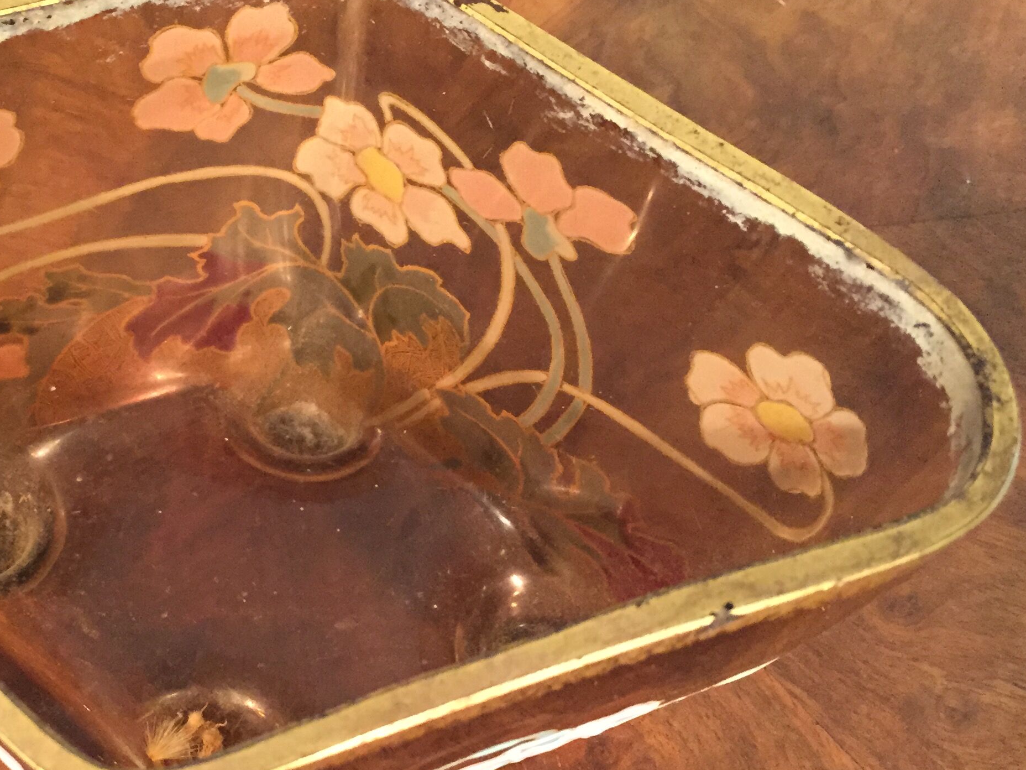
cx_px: 269
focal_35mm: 51
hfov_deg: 36.7
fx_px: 1512
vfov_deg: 28.5
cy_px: 423
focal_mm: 4.15
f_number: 2.2
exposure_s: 1/17
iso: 250
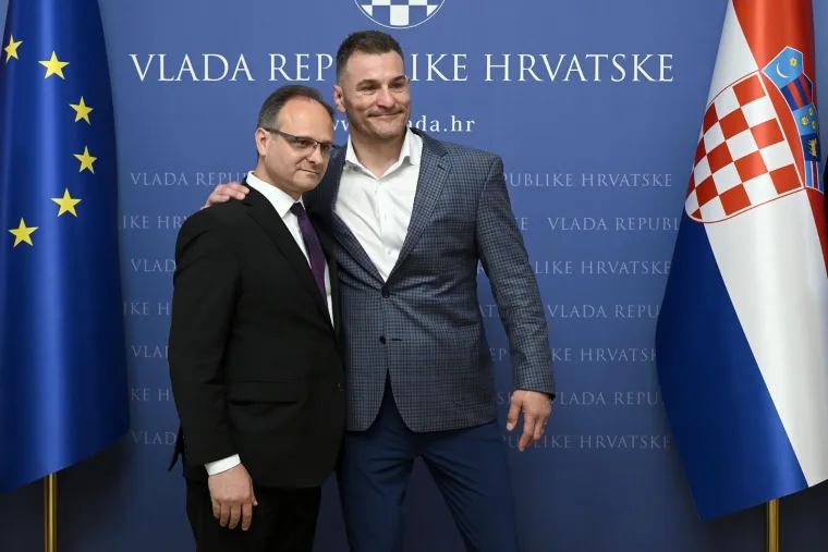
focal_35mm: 37
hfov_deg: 51.9
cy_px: 276
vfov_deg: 36.0
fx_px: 851
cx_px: 414
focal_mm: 37
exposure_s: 1/320
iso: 2000
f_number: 4
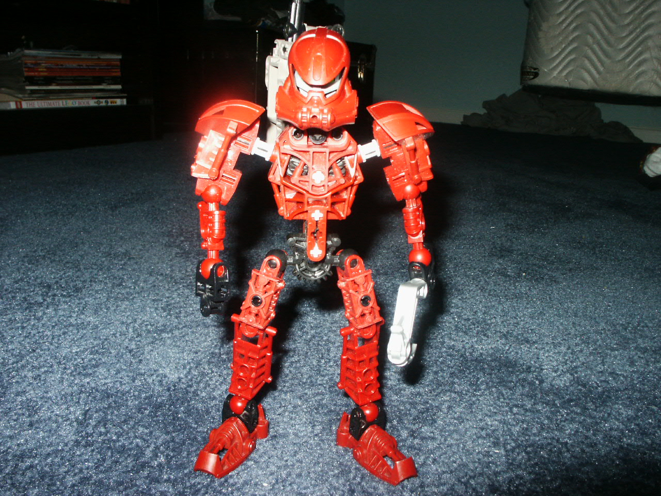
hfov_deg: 52.6
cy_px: 248
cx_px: 330
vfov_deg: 40.7
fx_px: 668
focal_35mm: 35
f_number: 6.7
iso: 200
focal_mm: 7.19
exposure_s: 1/45
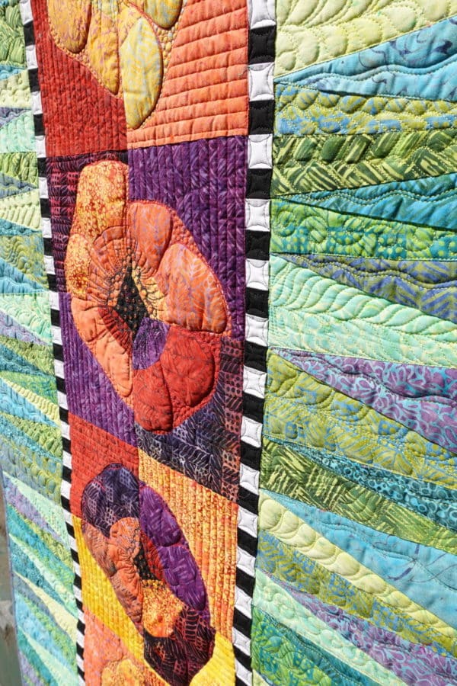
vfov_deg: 73.7
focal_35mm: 24
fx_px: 457
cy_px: 343
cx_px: 228
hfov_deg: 53.1
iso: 125
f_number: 5.6
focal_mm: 9.4
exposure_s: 1/640
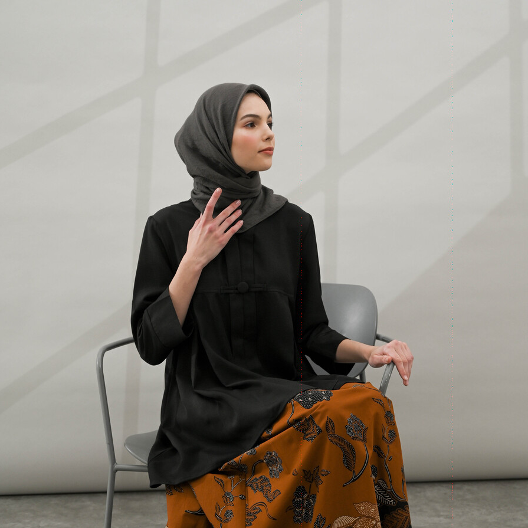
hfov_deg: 23.7
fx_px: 1260
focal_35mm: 73
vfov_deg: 23.5
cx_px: 264
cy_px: 375
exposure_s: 1/125
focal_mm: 57
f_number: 4.5
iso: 250
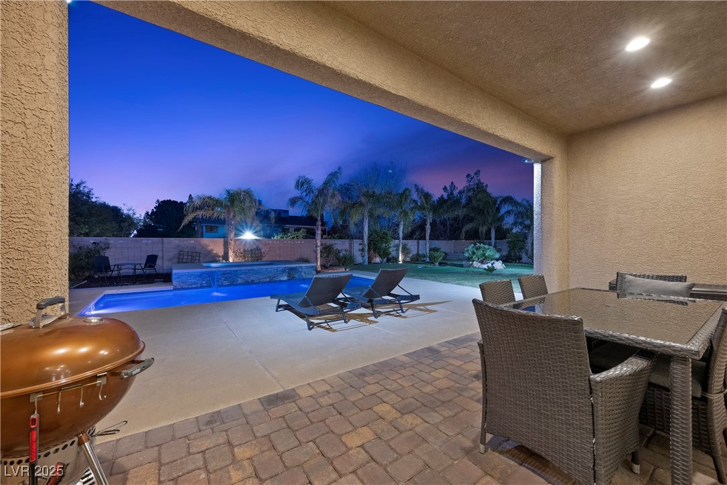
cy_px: 242
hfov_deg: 104.3
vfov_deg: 81.2
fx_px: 283
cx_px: 364
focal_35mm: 14
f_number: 8
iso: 800
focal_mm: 14
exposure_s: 3
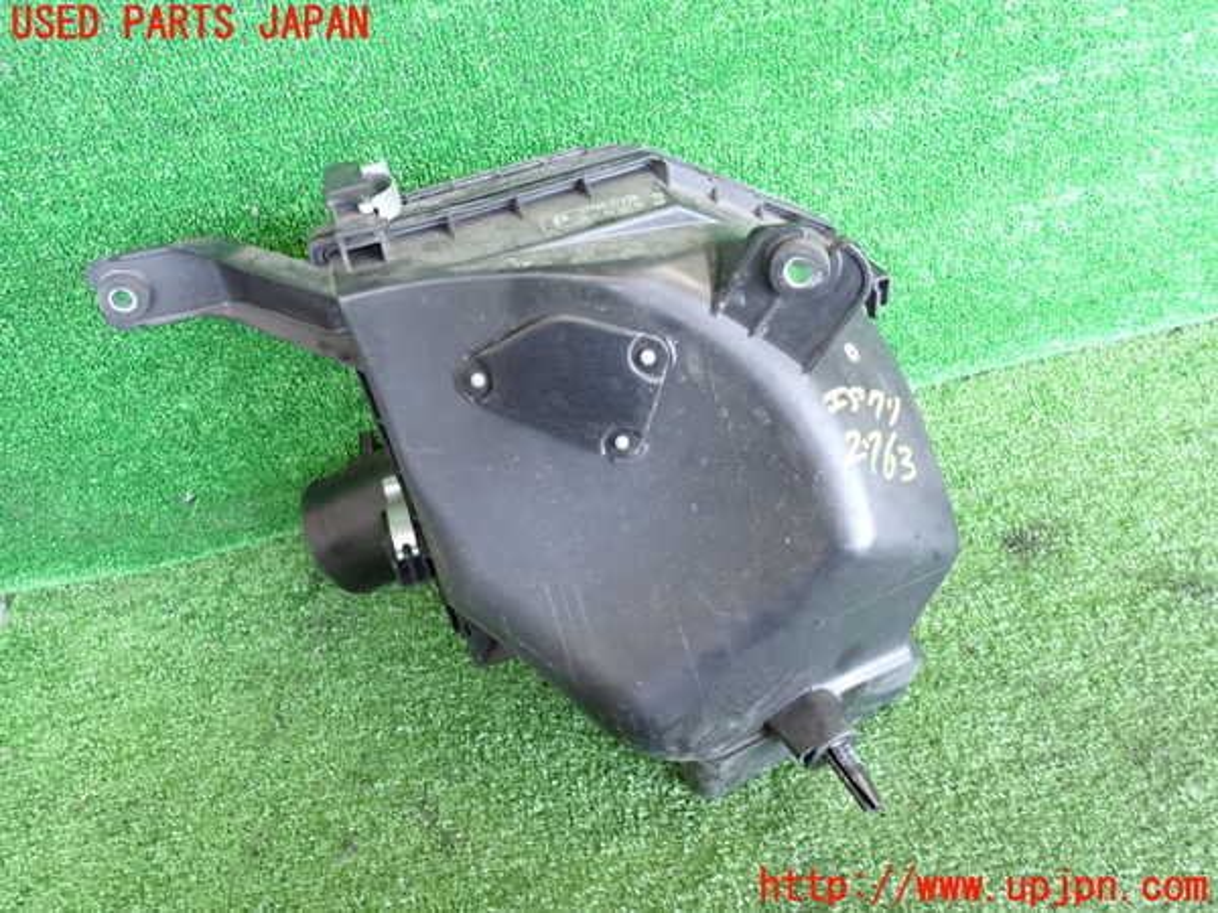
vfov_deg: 54.9
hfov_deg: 69.4
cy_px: 456
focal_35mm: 25
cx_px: 609
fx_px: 880
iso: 1250
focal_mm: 4.5
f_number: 2.8
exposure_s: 1/100
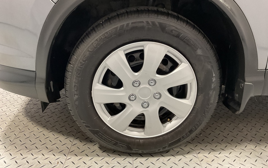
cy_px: 80
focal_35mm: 31
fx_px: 226
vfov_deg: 40.6
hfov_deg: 61.2
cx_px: 135
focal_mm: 3
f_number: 1.8
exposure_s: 1/50
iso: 160
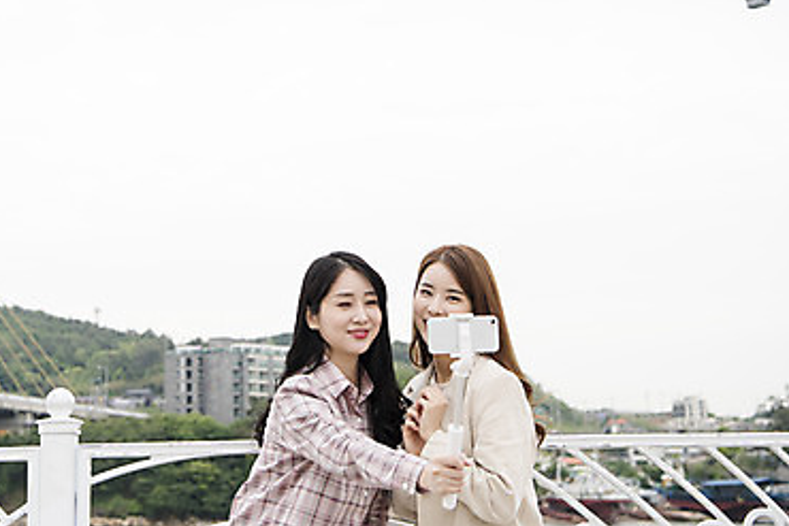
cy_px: 192
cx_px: 271
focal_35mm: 73
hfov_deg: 27.5
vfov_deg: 18.7
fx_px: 1600
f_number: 4
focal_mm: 45
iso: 160
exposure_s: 1/1000
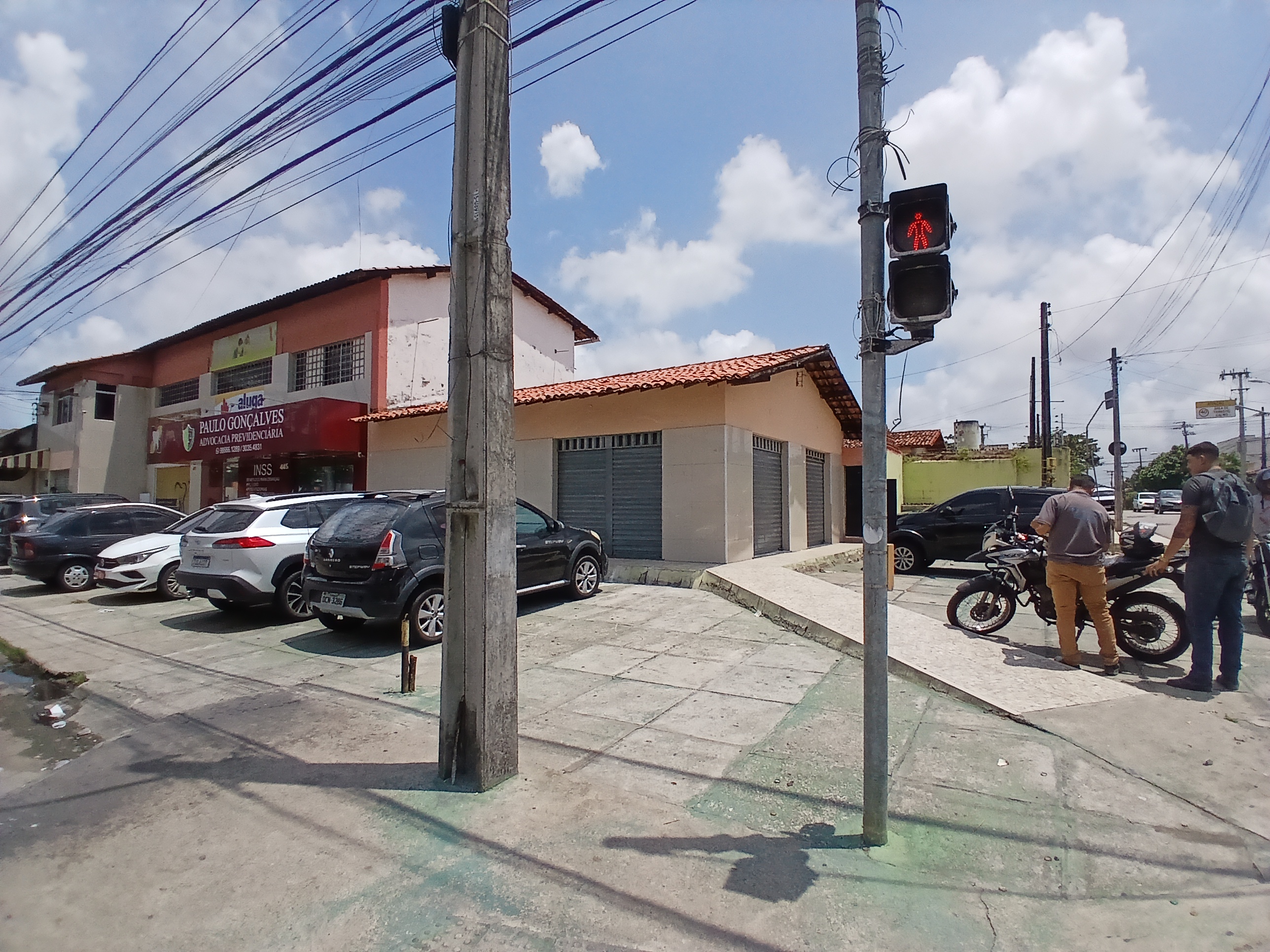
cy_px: 476
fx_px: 624
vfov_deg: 74.7
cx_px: 635
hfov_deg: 91.0
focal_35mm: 17
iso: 50
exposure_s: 1/2494
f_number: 2.2
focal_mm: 1.4
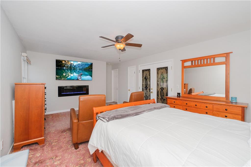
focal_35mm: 15
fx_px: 105
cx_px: 126
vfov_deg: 77.3
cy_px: 84
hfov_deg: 100.4
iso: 400
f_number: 8
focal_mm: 10
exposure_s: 1/60
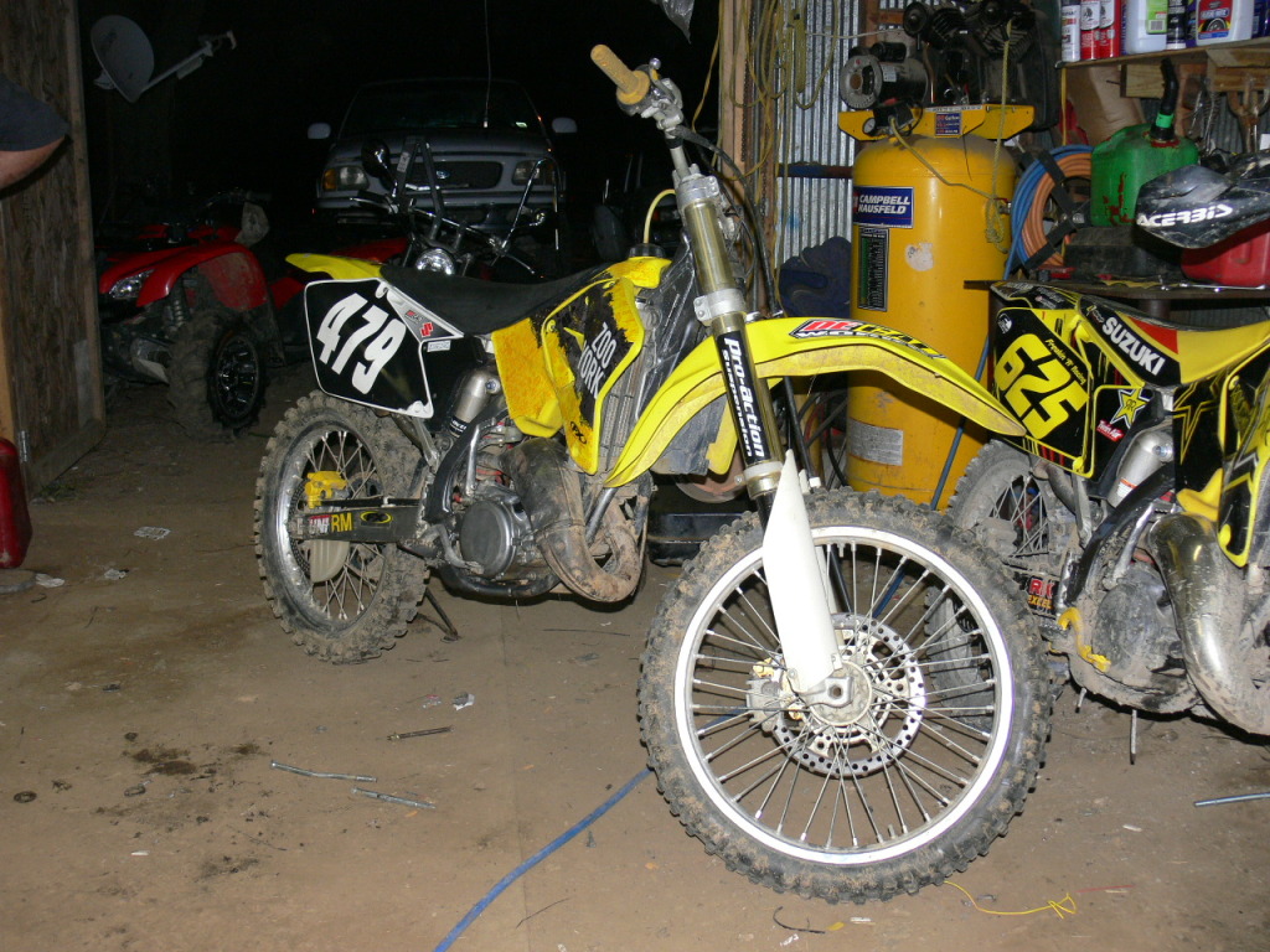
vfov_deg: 38.7
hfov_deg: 50.1
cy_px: 476
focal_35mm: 37
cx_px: 635
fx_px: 1357
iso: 100
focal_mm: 7.7
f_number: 2.8
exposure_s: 1/30
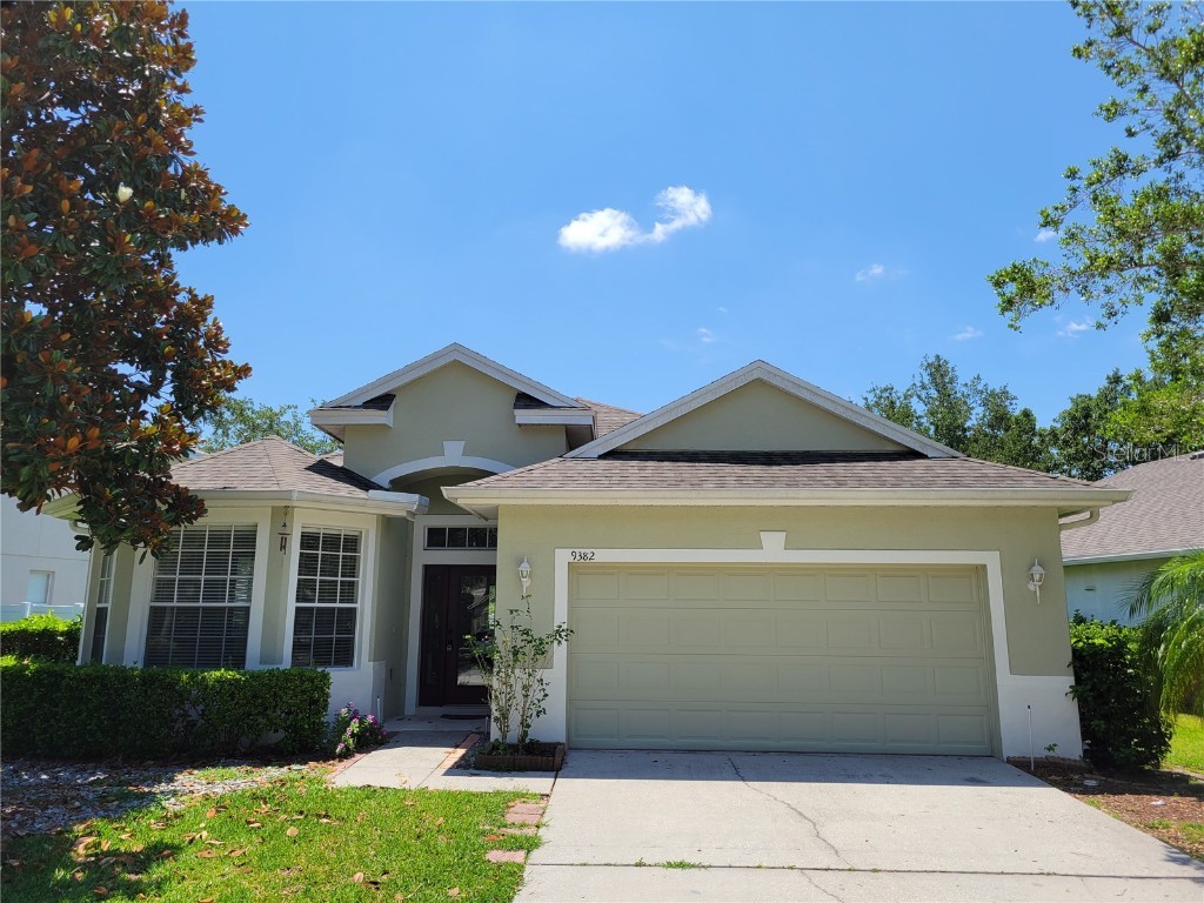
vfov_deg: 53.1
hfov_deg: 67.3
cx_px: 602
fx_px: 904
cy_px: 452
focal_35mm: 26
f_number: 1.8
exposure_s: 1/2321
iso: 40
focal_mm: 5.4
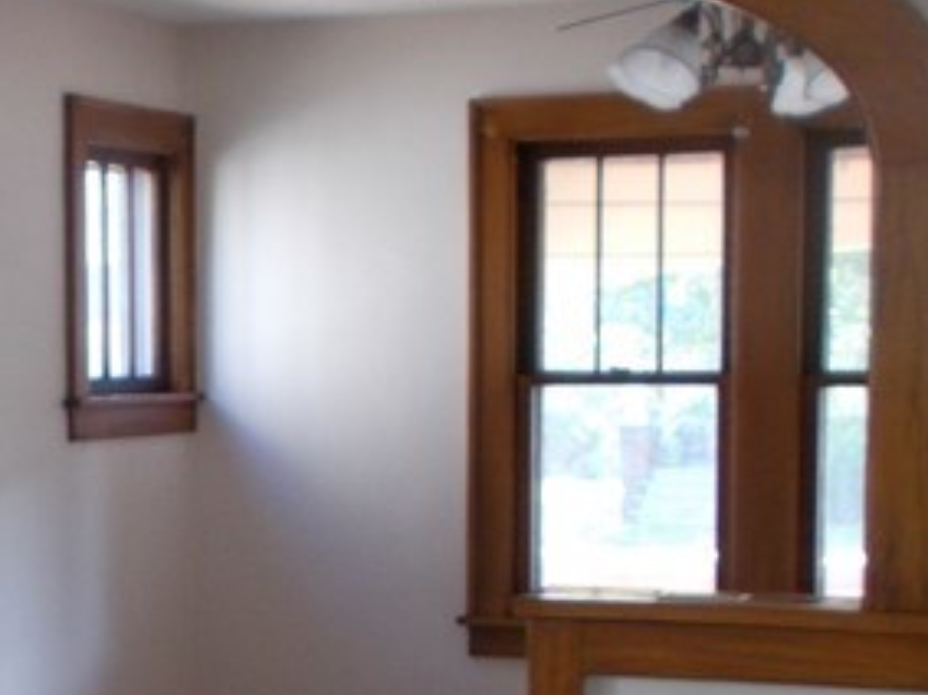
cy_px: 531
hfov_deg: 19.9
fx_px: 2519
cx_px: -111
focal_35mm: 94
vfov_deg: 15.6
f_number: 3.2
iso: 100
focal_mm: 4.6
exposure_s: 1/25
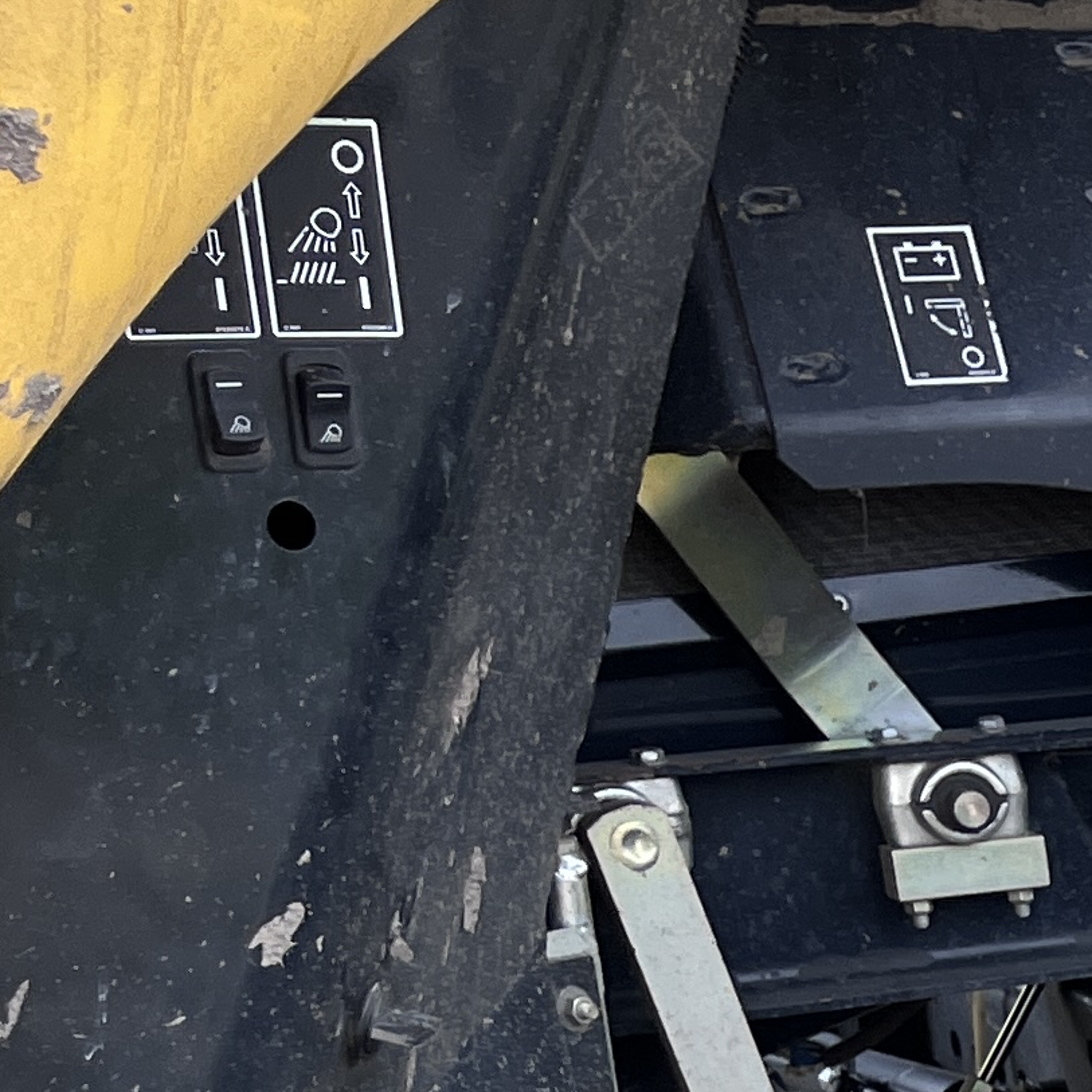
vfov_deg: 13.9
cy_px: 1859
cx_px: 2396
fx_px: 4069
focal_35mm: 114
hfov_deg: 12.7
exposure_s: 1/558
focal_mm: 5.1
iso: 50
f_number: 1.6
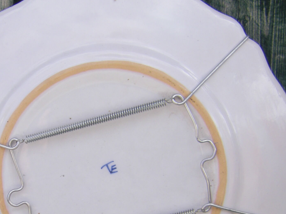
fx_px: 735
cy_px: 174
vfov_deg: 16.5
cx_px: 84
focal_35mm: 89
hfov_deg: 21.9
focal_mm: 6.3
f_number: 3.5
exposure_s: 1/250
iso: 64
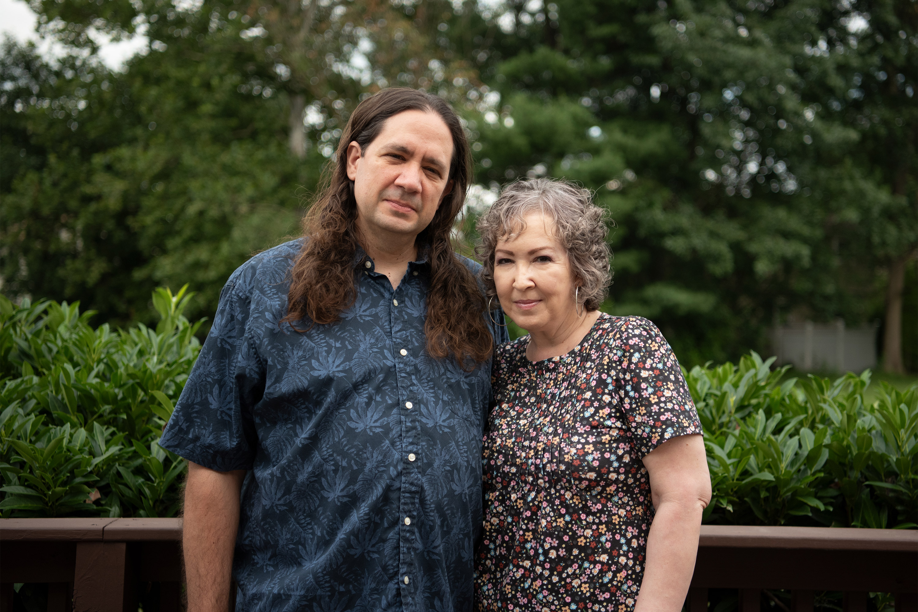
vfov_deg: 27.0
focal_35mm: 50
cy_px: 306
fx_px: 1275
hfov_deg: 39.6
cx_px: 459
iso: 800
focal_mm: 50
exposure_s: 1/1600
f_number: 2.8
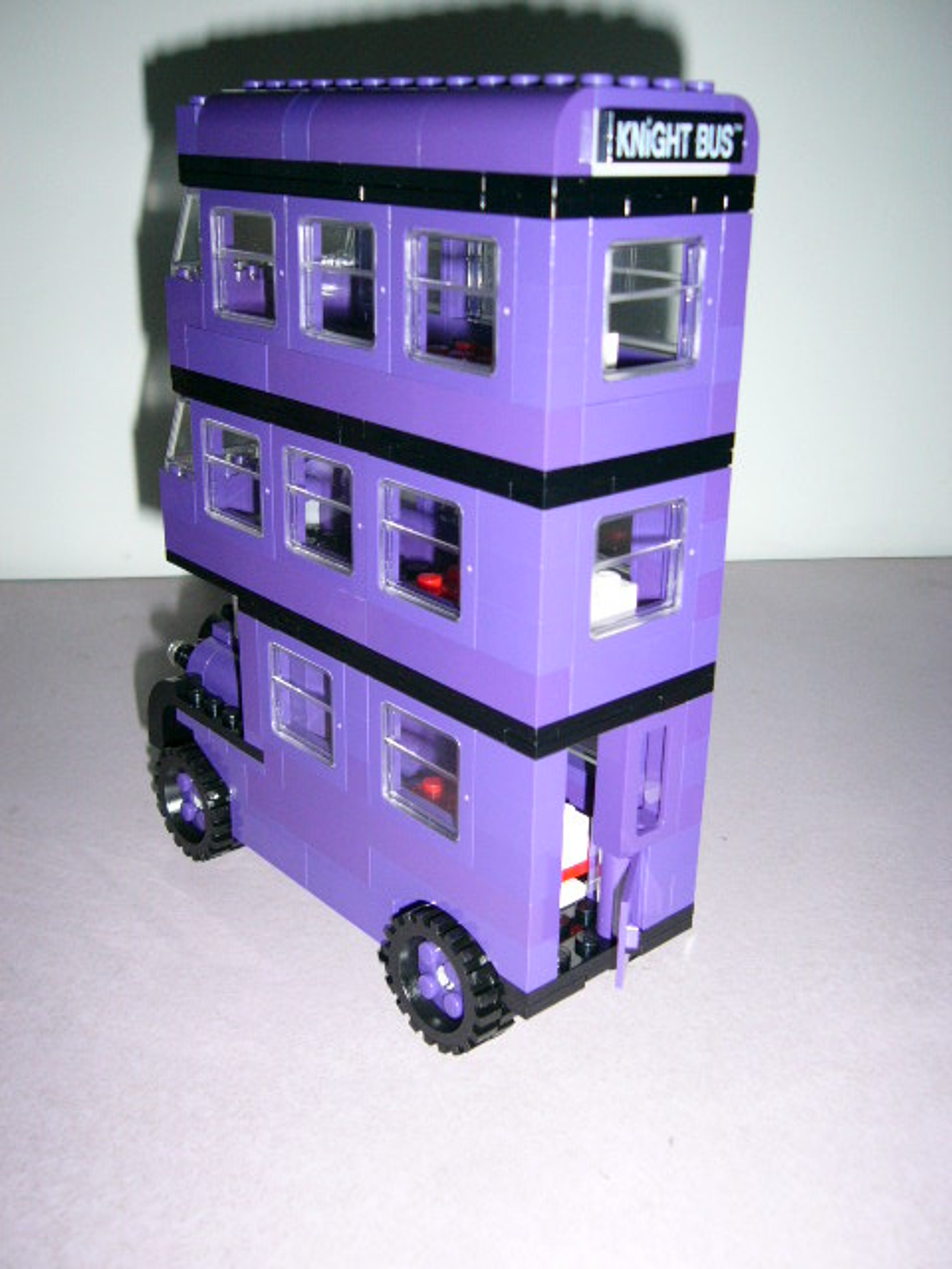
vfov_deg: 52.6
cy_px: 634
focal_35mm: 35
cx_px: 476
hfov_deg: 40.7
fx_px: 1283
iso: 100
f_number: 2.8
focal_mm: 5.8
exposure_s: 1/60
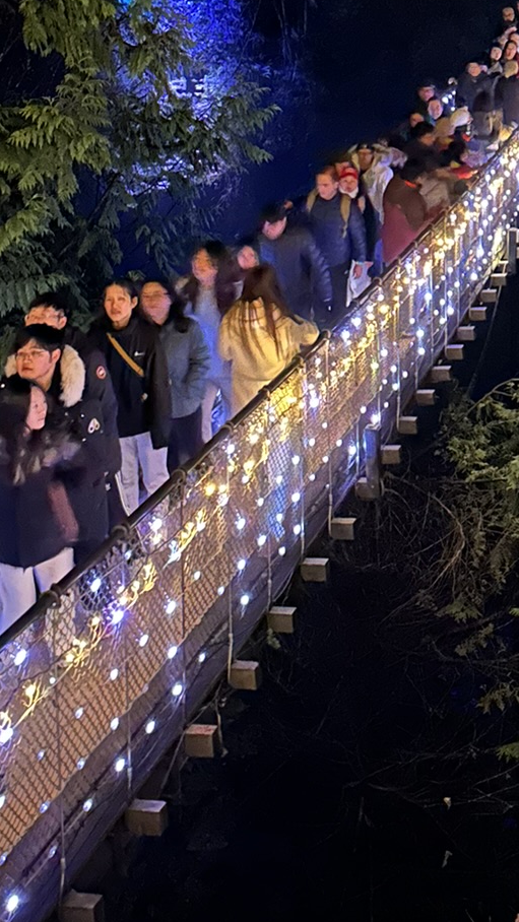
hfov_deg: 20.1
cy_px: 66
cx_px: 438
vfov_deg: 33.3
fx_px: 1443
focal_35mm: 59
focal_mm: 6.86
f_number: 1.78
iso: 4000
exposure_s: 1/5
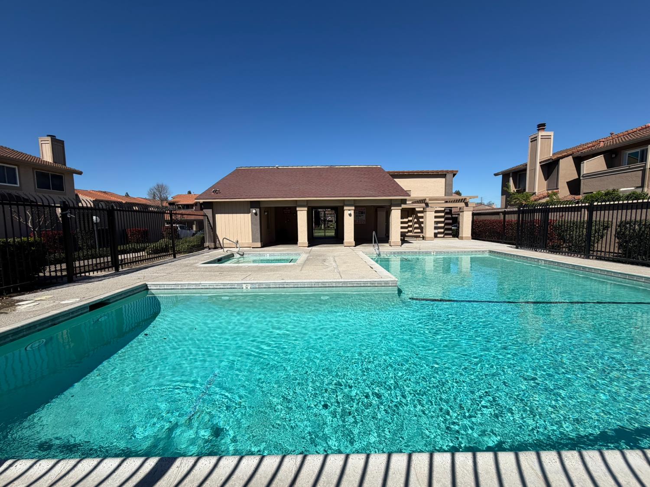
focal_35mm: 14
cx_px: 325
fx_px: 263
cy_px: 244
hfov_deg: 102.1
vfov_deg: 85.7
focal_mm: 2.22
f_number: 2.2
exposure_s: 1/1339
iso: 20
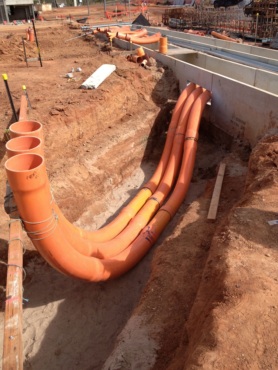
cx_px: 139
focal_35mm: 35
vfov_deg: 52.6
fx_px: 375
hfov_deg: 40.7
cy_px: 185
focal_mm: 4.28
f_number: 2.4
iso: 50
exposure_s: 1/1126
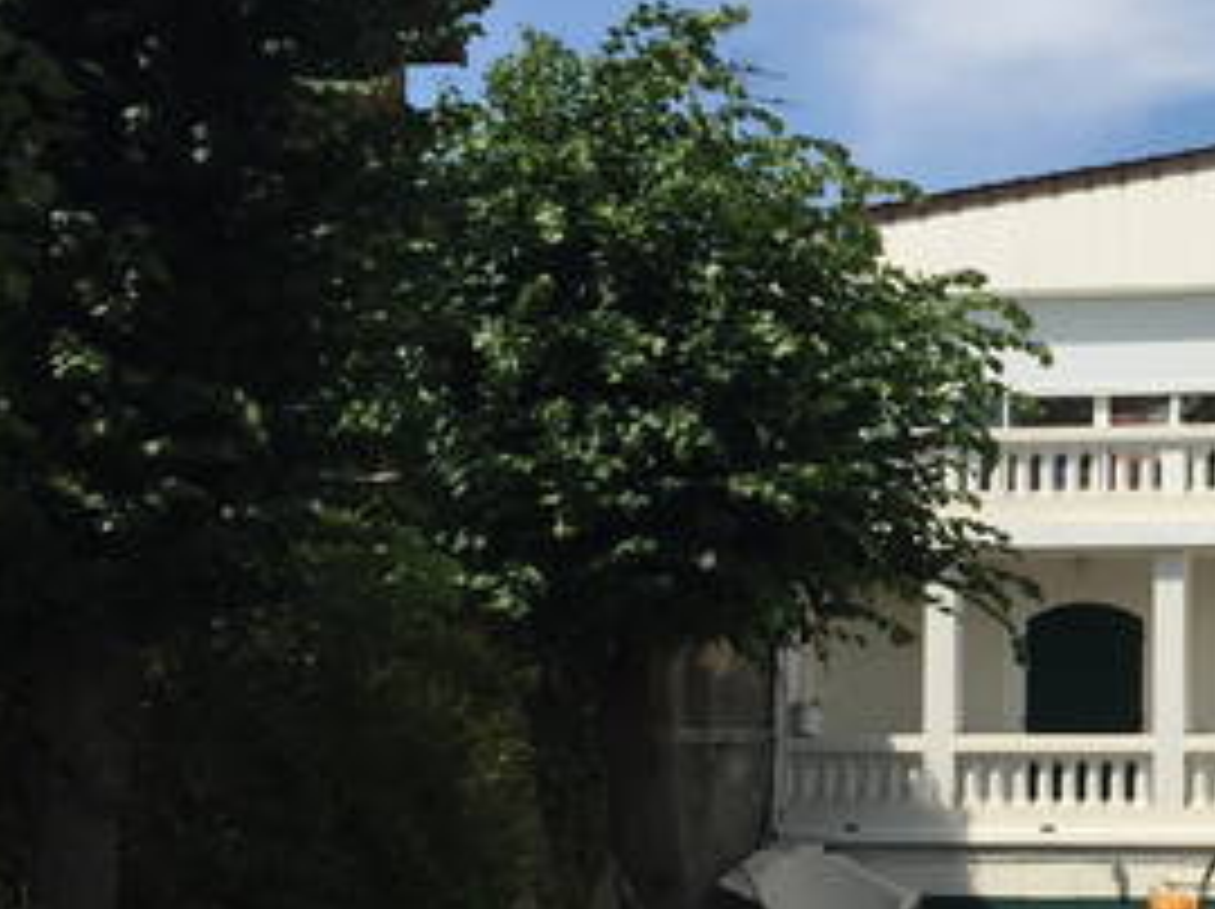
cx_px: 1449
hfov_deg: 21.4
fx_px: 2981
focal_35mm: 85
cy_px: 634
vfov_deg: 17.3
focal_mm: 4.15
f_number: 2.2
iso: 32
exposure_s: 1/3300
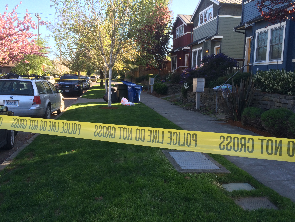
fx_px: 247
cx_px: 148
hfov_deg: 61.7
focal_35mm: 29
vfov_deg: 48.2
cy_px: 111
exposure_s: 1/360
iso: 32
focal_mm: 4.15
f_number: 2.2
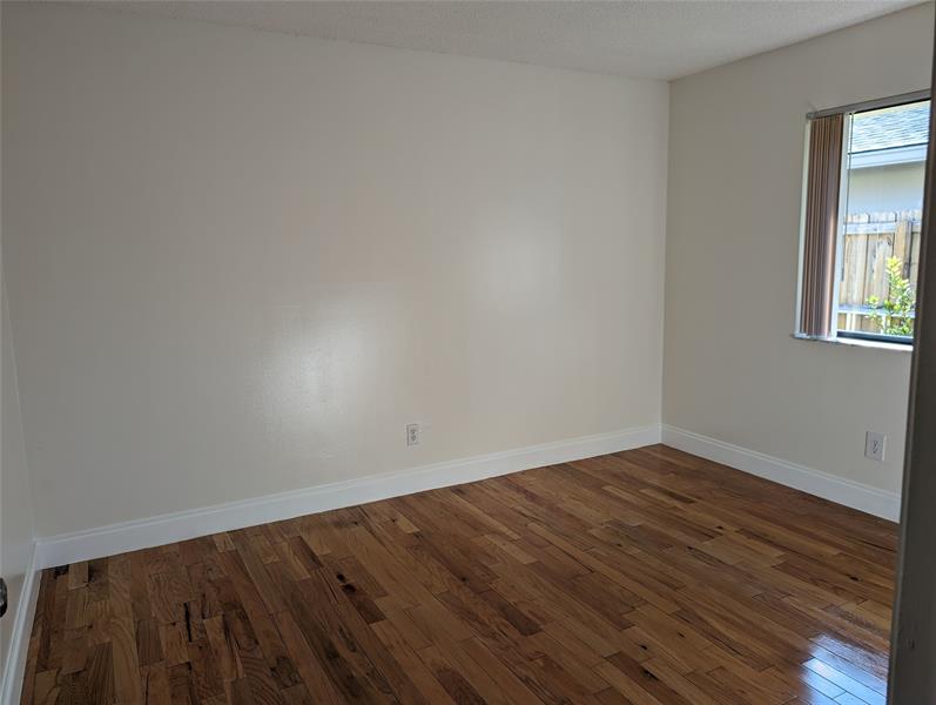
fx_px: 650
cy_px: 352
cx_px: 468
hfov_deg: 71.5
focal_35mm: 24
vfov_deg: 56.9
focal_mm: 6.9
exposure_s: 1/81.1
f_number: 1.68
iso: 18
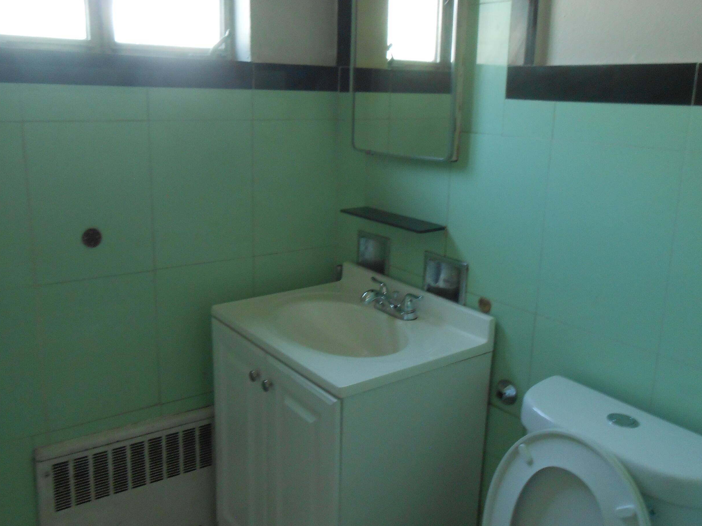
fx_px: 649
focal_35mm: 32
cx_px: 350
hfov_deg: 56.8
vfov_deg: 44.1
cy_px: 248
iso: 250
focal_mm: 4.6
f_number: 3.5
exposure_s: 1/30
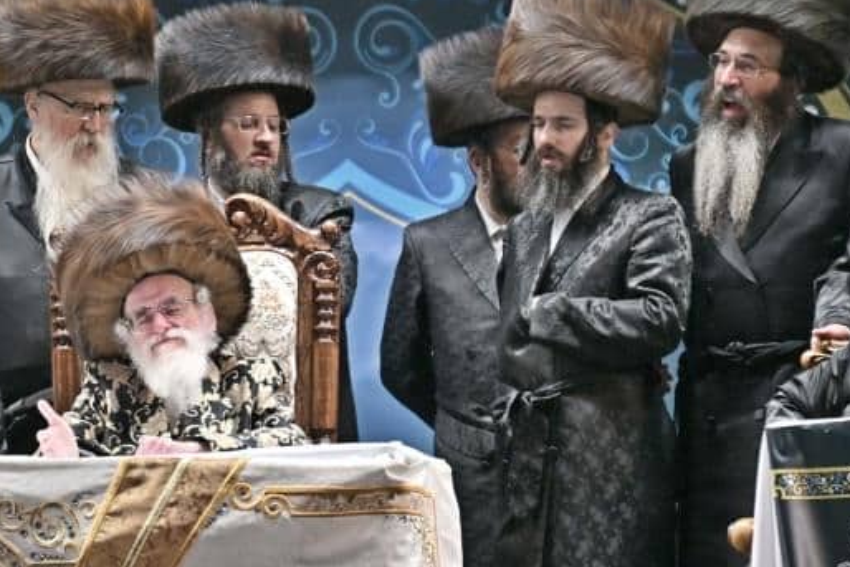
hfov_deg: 3.4
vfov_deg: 2.3
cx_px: 225
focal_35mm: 598
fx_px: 14123
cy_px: 366
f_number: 2.8
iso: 250
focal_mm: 200
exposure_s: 1/320
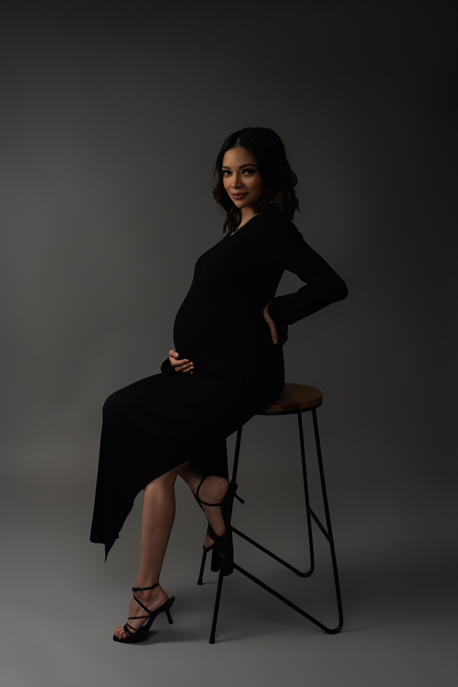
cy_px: 344
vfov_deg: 45.4
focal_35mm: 43
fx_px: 821
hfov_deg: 31.2
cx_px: 229
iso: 320
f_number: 8
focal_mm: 43
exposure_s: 1/200
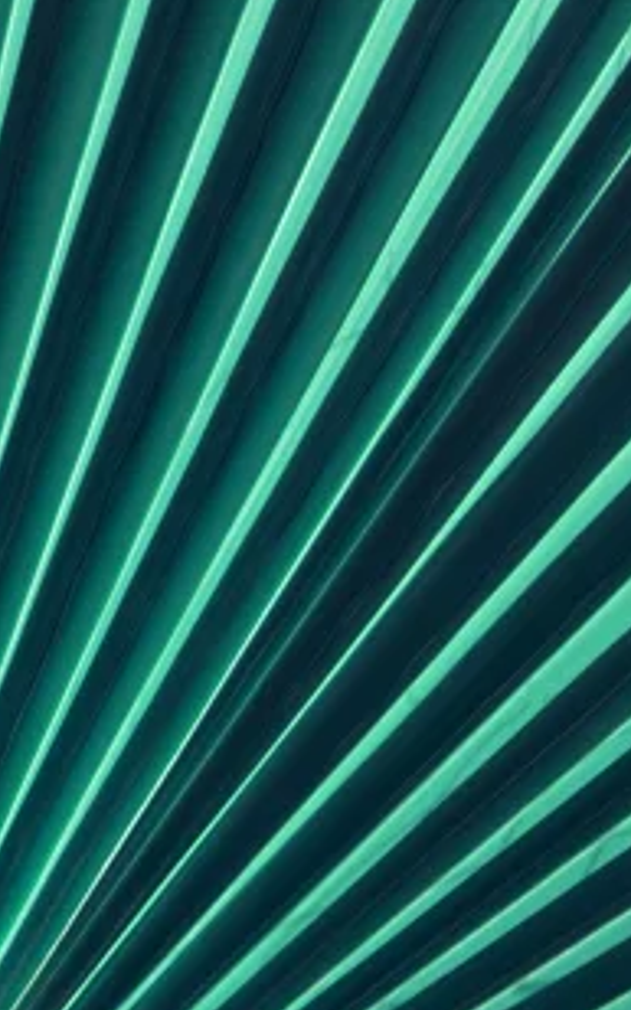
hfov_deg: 7.4
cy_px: 644
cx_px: 258
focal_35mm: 178
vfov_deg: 11.8
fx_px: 4900
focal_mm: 60
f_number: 14
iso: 100
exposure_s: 1/5
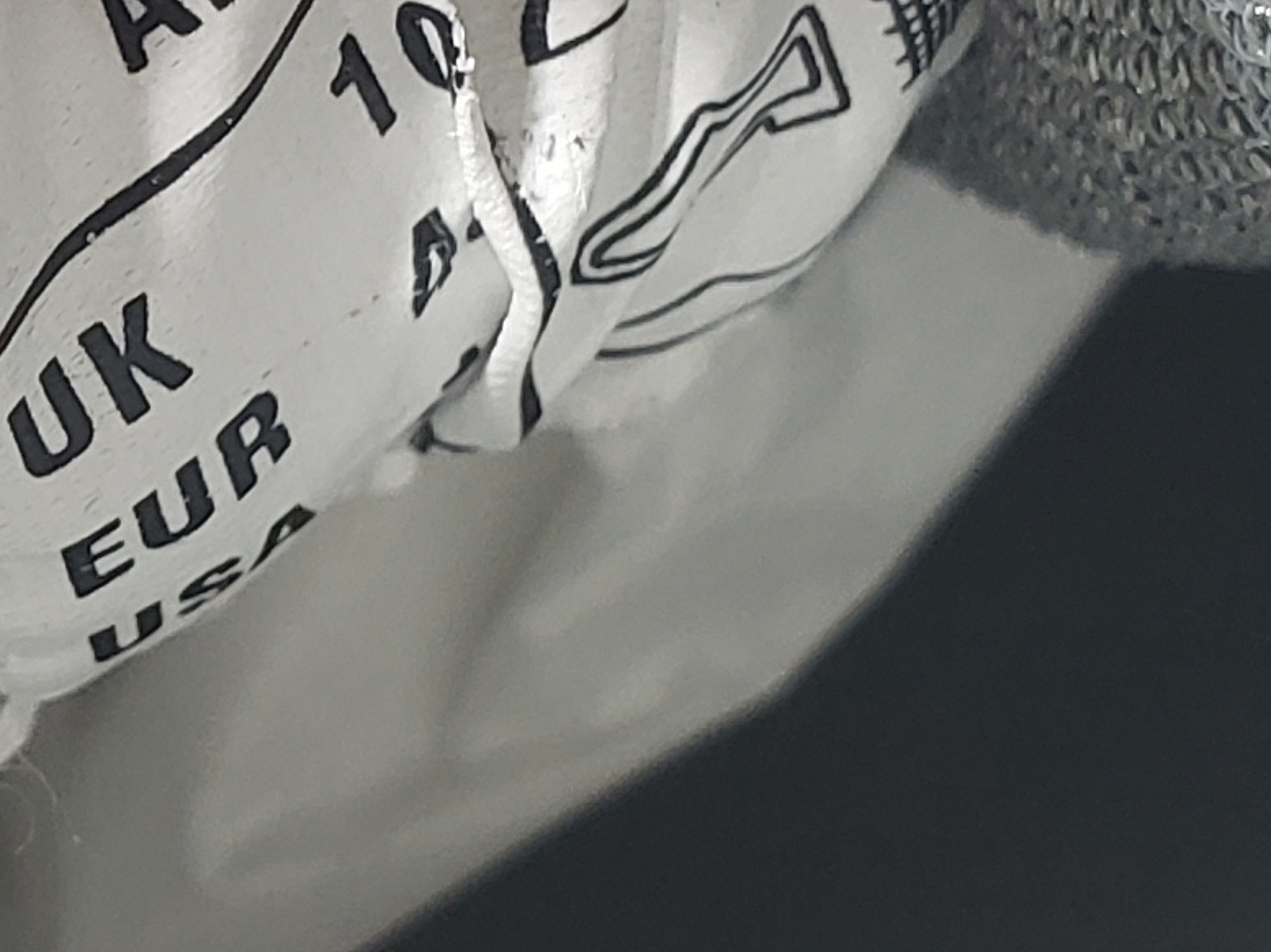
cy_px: 339
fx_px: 4955
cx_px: -154
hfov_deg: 14.3
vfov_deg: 11.0
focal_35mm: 135
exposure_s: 1/50
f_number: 2.4
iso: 125
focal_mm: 4.3
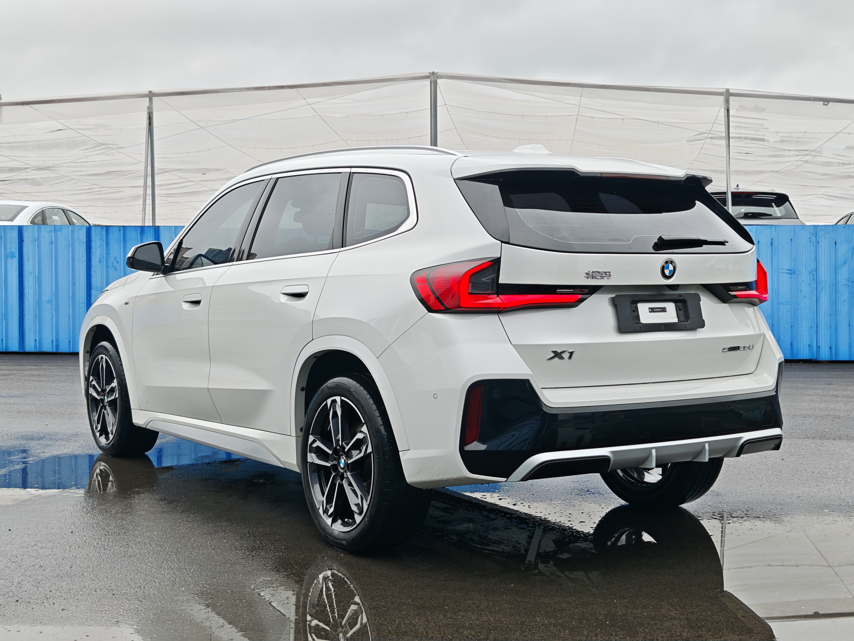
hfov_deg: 41.2
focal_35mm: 46
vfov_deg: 31.5
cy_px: 320
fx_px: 1135
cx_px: 427
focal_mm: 6.55
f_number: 1.62
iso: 50
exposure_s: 1/847
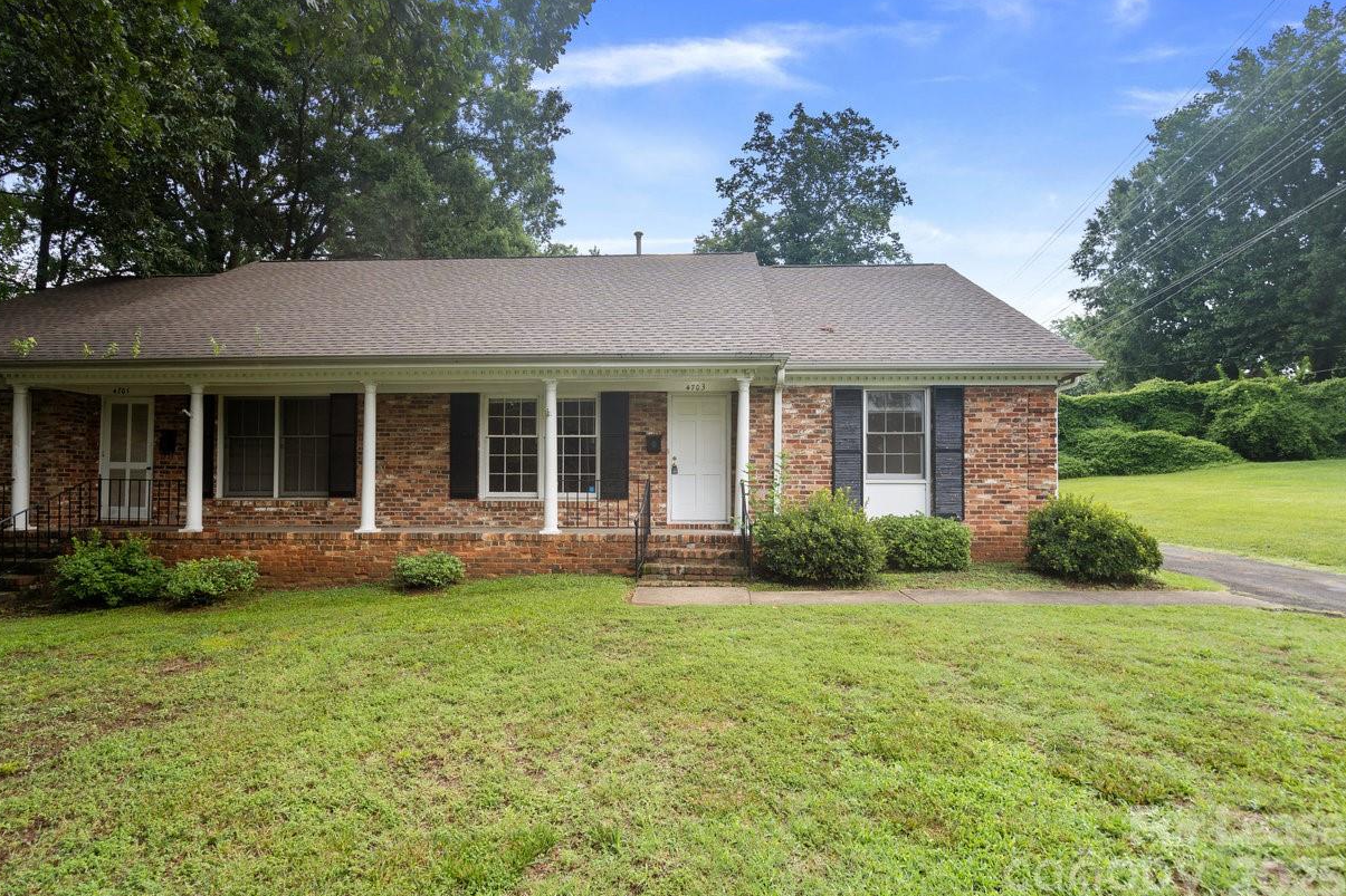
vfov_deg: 70.4
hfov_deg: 93.3
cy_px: 460
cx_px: 684
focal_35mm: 17
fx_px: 635
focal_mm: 16
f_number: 5.6
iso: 100
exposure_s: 1/80
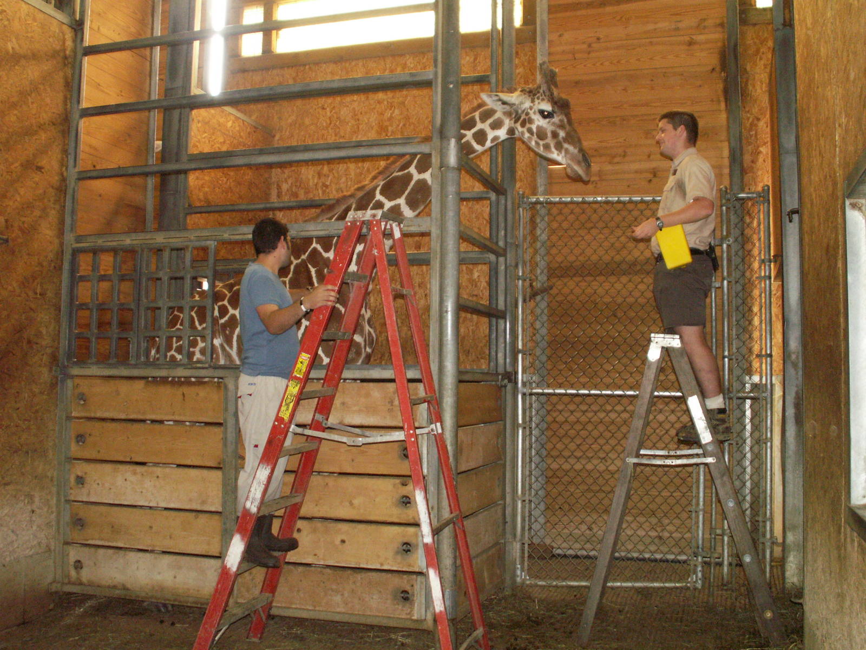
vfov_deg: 40.7
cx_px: 433
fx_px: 876
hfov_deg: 52.6
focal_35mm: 35
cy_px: 325
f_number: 2.8
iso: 160
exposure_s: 1/40
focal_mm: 5.86
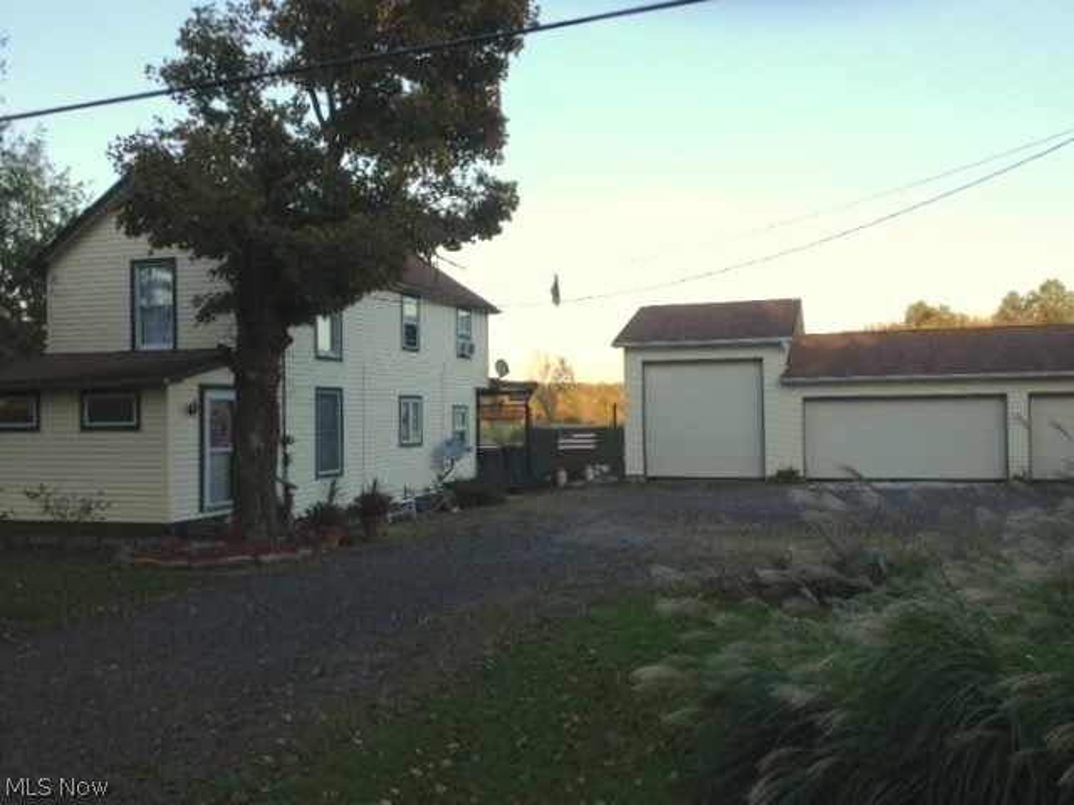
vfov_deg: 40.7
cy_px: 402
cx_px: 537
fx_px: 1086
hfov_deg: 52.6
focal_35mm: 35
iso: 50
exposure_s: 1/240
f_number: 2.4
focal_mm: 4.28
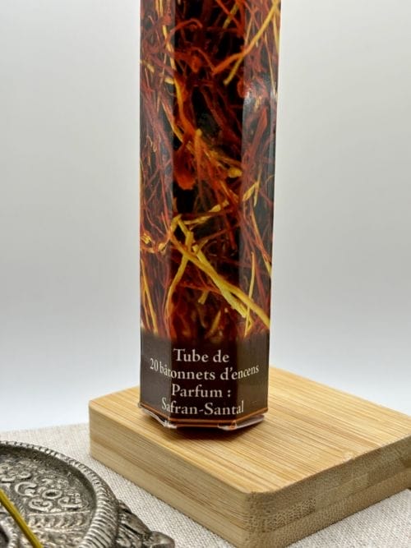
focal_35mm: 52
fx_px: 823
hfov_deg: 28.0
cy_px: 274
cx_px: 206
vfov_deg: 36.8
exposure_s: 1/274
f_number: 1.6
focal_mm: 5.96
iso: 32
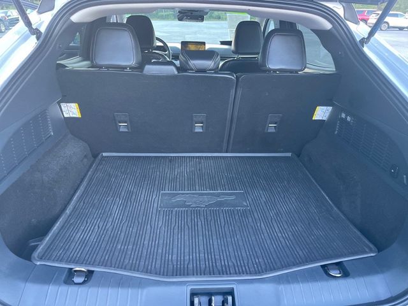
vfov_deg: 53.1
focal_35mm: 26
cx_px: 204
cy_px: 153
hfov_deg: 67.3
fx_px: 306
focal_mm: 4.2
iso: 200
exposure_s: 1/60
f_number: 1.6
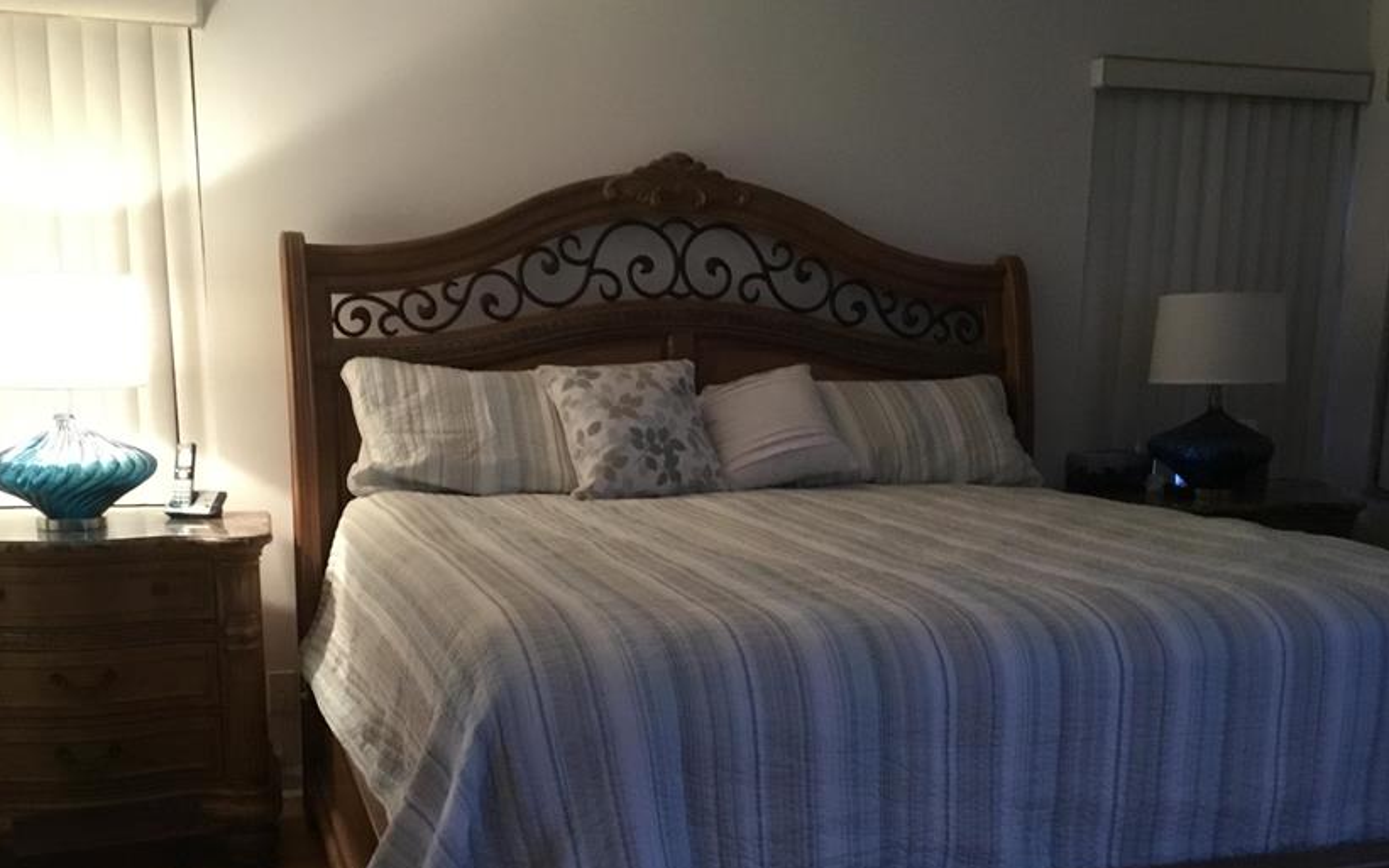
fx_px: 1552
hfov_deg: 48.2
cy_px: 609
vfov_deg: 30.9
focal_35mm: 41
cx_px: 744
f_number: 2.4
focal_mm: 3.3
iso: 200
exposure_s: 1/20
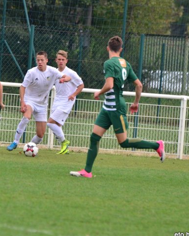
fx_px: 4900
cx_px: 7
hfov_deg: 2.2
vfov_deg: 2.8
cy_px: 117
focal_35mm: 701
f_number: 7.1
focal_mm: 300
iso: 1000
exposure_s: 1/1000
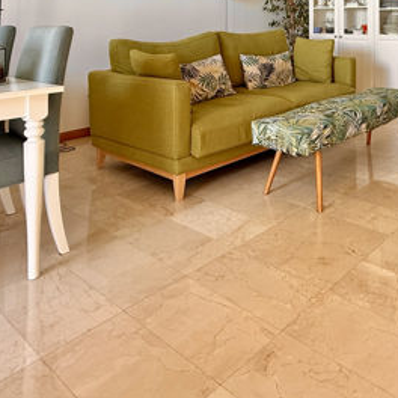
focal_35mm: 33
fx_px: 429
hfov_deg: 46.9
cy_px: 15
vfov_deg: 43.7
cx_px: 323
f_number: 2.2
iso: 125
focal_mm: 2.22
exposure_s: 1/99
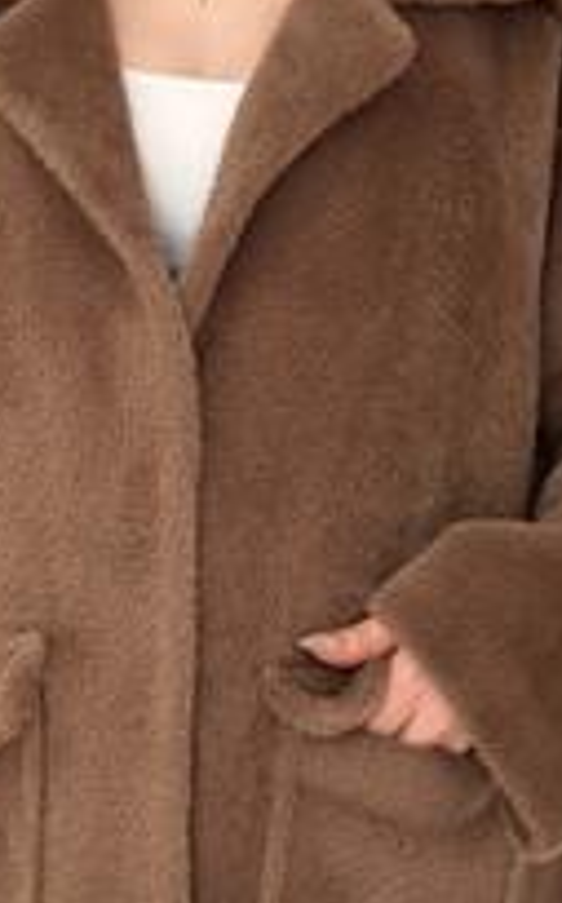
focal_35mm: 133
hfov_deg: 9.8
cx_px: 186
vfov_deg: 15.7
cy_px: 352
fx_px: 3269
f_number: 1.78
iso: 80
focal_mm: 6.86
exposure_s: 1/196
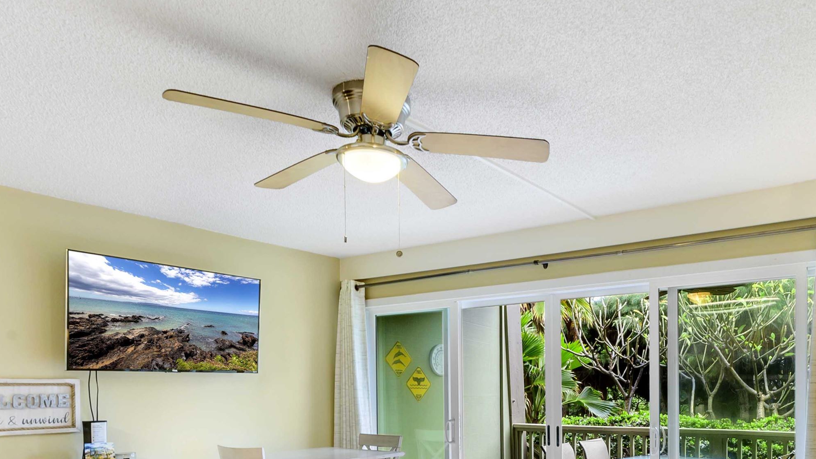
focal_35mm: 29
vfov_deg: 38.2
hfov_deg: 64.2
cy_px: 390
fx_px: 628
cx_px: 550
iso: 200
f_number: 14
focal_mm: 12
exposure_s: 1/1.25
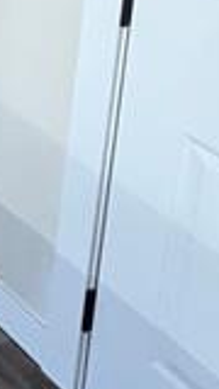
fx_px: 754
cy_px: -194
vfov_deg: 23.3
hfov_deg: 11.1
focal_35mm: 73
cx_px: -426
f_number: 2.2
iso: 200
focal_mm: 2.22
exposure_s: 1/99
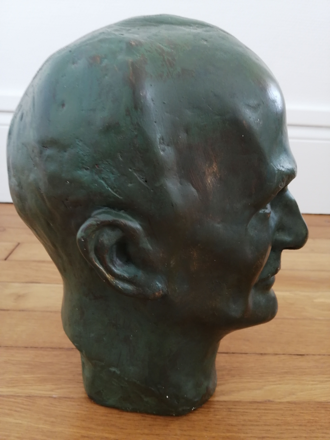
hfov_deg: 51.4
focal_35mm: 27
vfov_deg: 65.3
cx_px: 165
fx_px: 343
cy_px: 220
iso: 200
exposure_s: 1/33.3
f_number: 1.8
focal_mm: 3.96
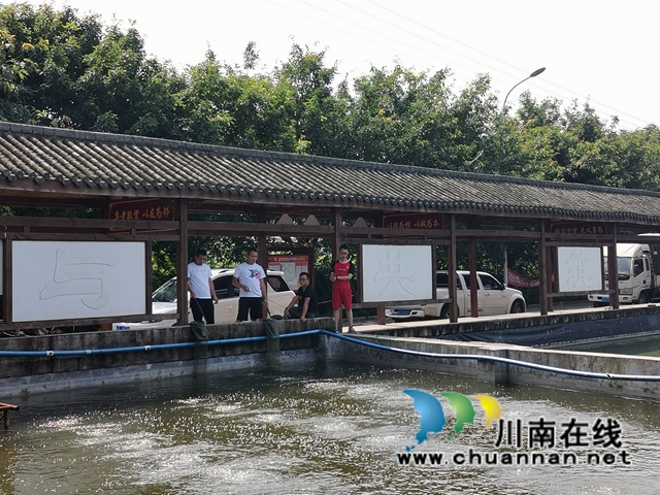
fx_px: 991
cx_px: 330
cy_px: 248
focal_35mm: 52
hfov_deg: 36.8
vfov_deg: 28.0
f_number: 1.8
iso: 50
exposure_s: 1/974
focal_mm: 4.75
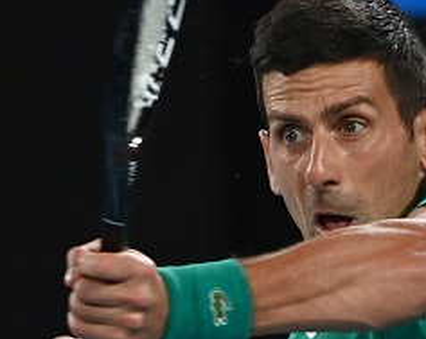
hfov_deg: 1.4
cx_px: 264
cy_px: 378
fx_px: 17957
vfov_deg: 1.1
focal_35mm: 1426
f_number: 4
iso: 2000
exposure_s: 1/1600
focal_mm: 360
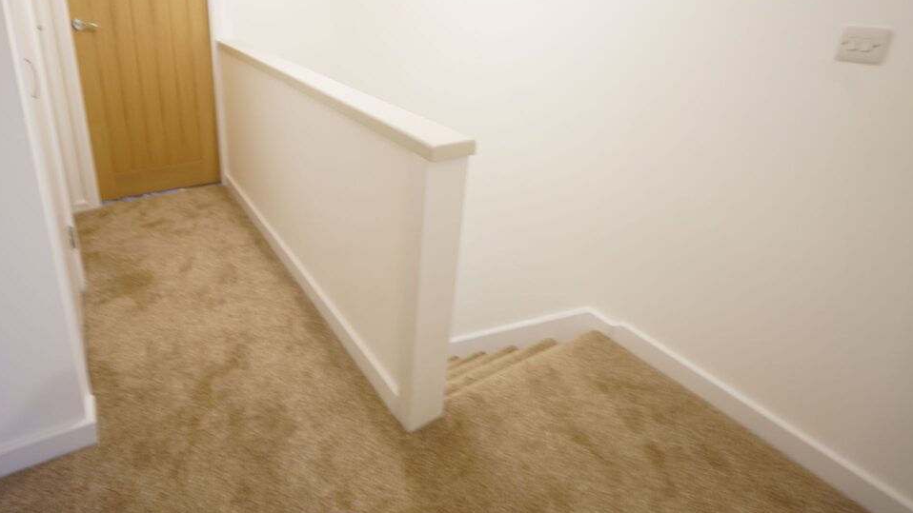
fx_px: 508
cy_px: 157
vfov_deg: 52.2
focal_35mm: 21
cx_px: 353
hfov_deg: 82.5
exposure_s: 1/10
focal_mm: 16
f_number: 4
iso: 500
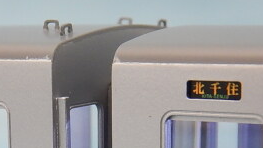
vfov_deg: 8.6
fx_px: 962
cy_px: 210
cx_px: 59
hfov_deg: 15.5
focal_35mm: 138
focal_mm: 9.2
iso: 400
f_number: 4.3
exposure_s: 1/20
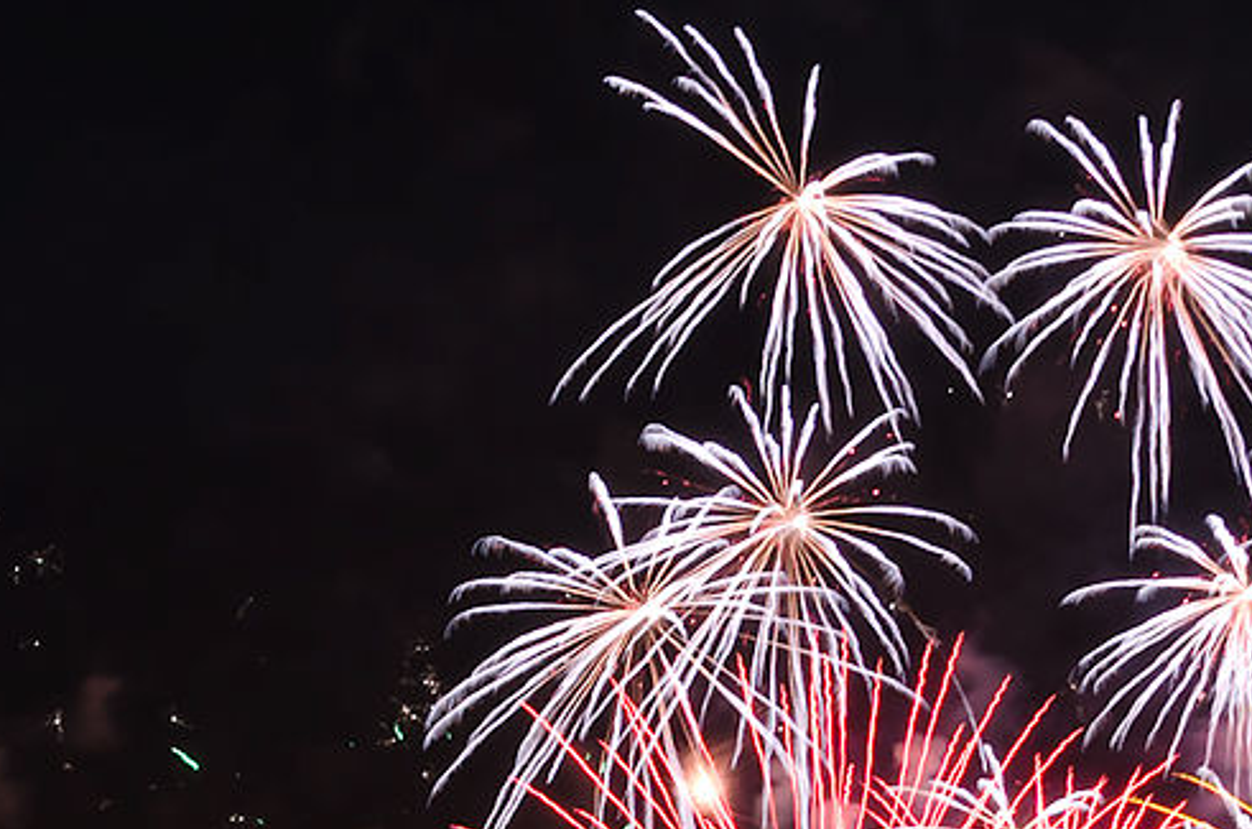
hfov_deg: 11.4
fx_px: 6107
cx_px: -342
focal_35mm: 176
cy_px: 1351
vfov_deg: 7.6
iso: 100
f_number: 8
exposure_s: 4
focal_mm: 24
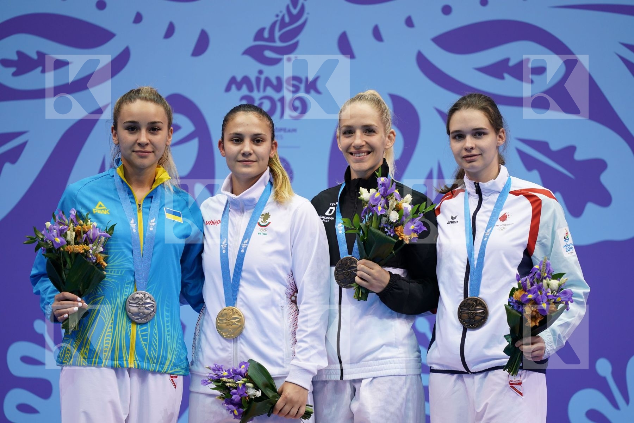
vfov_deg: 3.4
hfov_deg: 5.2
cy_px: 212
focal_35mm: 400
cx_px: 317
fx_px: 7044
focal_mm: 400
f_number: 2.8
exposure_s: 1/500
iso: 640
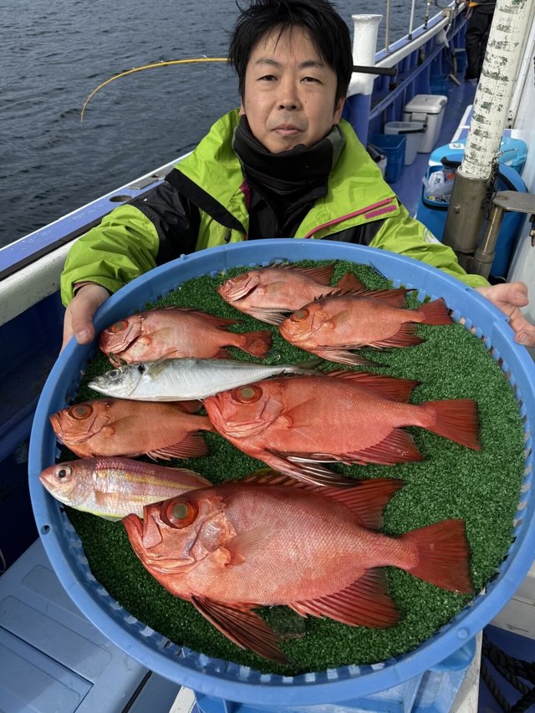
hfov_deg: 56.8
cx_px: 268
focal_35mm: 24
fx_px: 494
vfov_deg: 71.6
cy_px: 356
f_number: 1.78
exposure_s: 1/4405
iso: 80
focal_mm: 6.76
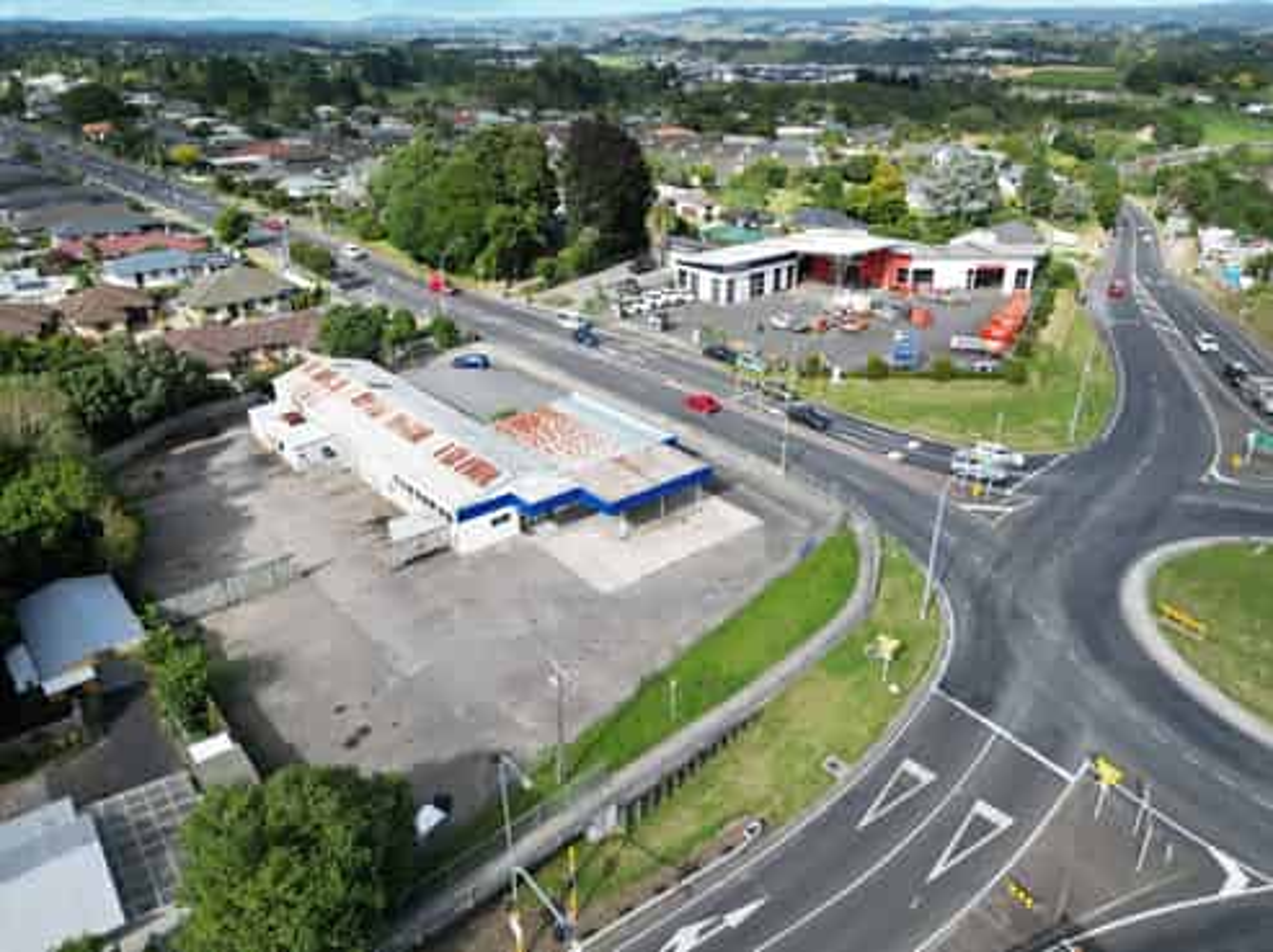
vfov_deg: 56.8
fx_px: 882
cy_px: 476
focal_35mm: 24
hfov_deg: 71.6
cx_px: 636
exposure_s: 1/2500
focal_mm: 6.72
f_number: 1.7
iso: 150
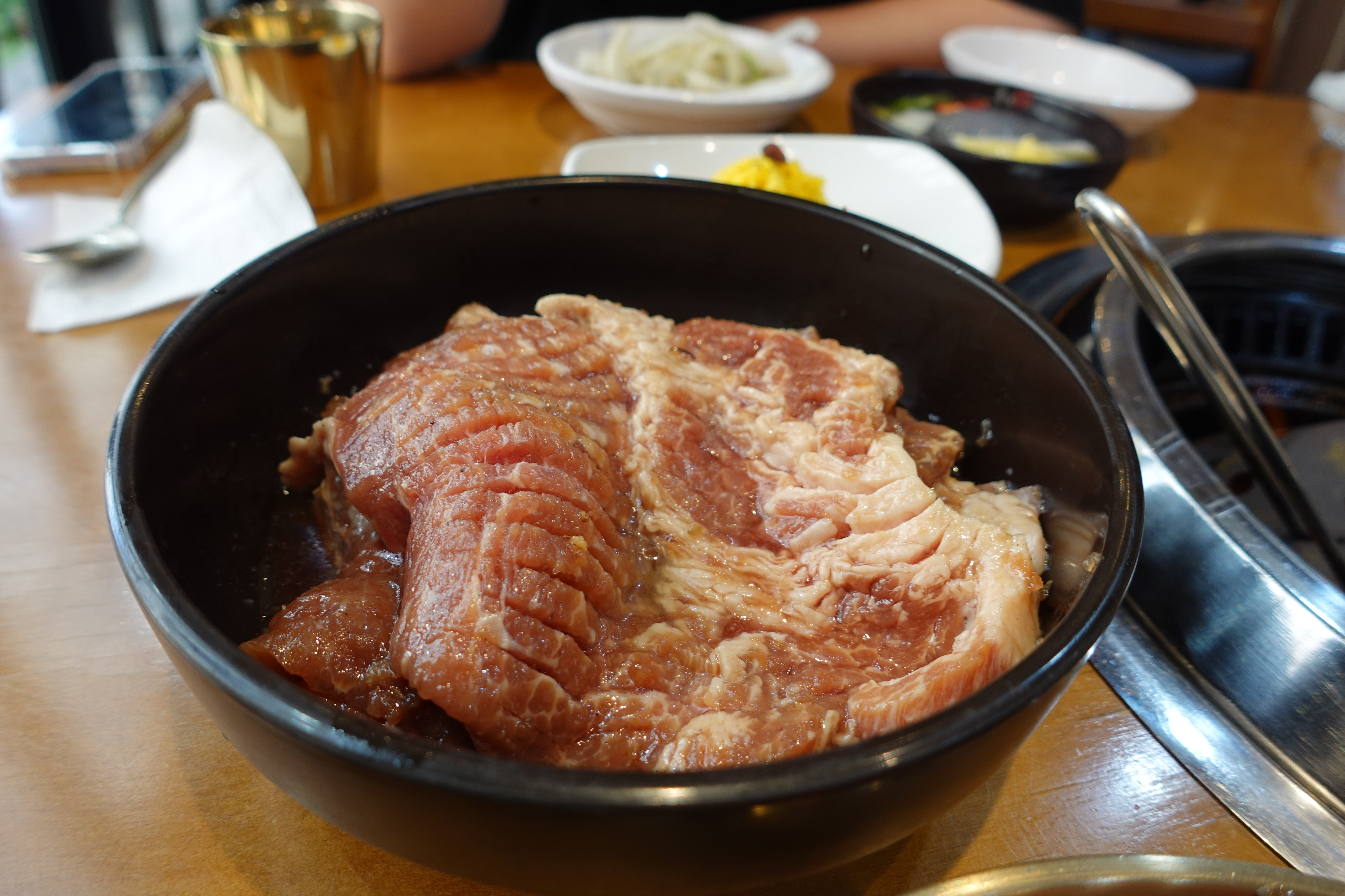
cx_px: 672
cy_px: 448
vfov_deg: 47.9
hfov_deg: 67.4
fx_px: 1009
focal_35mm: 27
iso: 125
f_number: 2.8
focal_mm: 10.69
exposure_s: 1/30
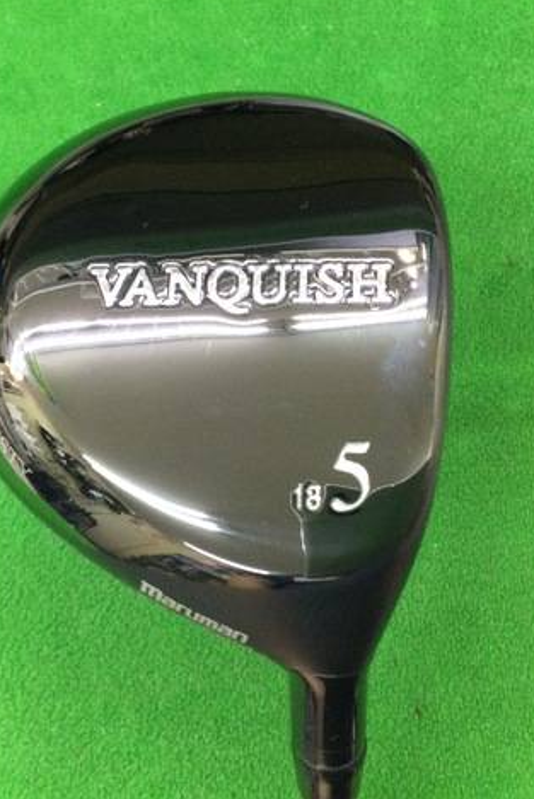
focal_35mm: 44
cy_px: 392
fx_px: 978
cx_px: 230
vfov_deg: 44.5
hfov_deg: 30.5
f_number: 2.4
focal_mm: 3.3
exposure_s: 1/24
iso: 200
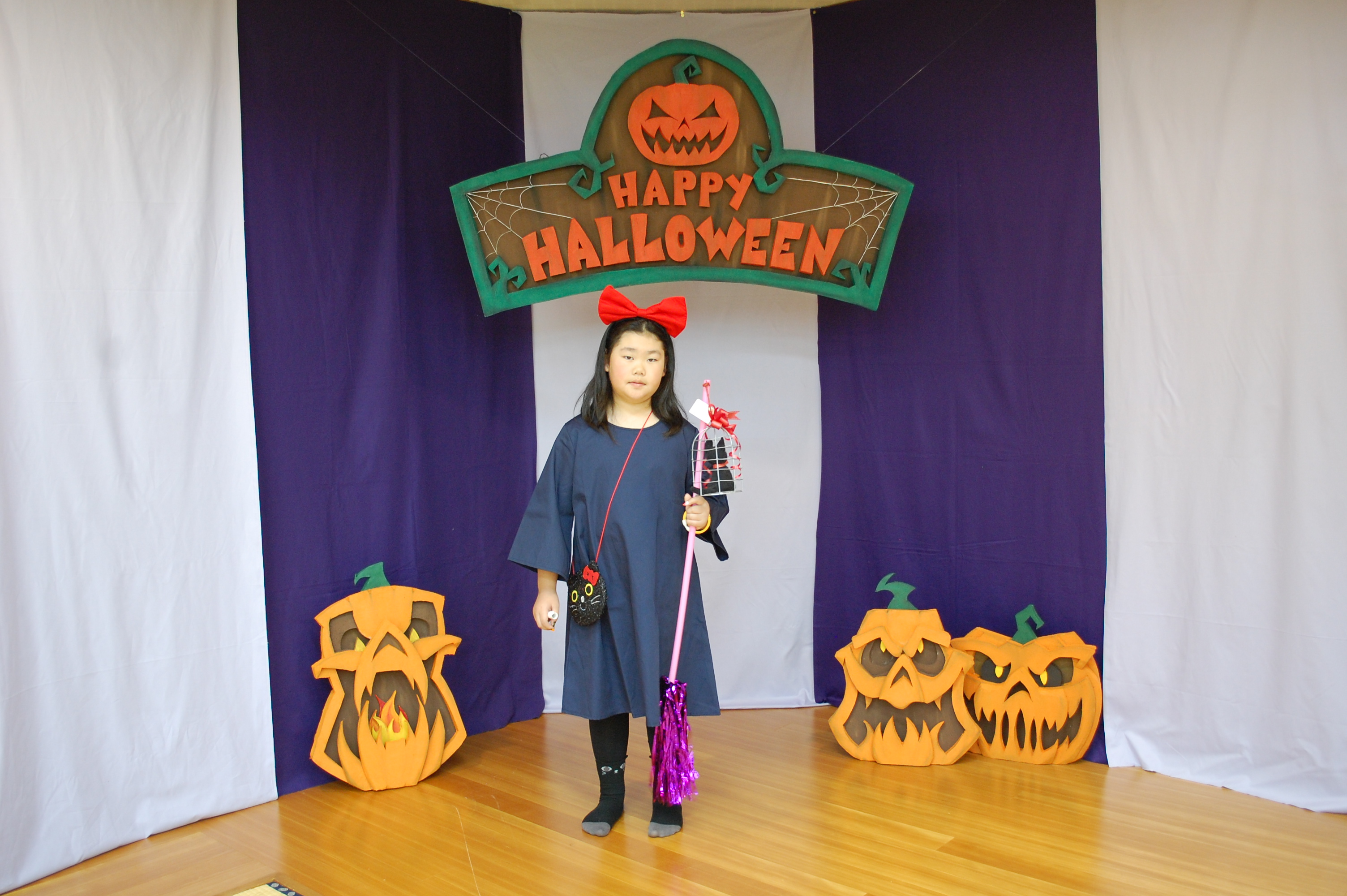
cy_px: 448
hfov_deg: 57.3
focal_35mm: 33
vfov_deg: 39.9
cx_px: 674
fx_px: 1234
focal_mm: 22
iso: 800
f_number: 4
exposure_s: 1/8
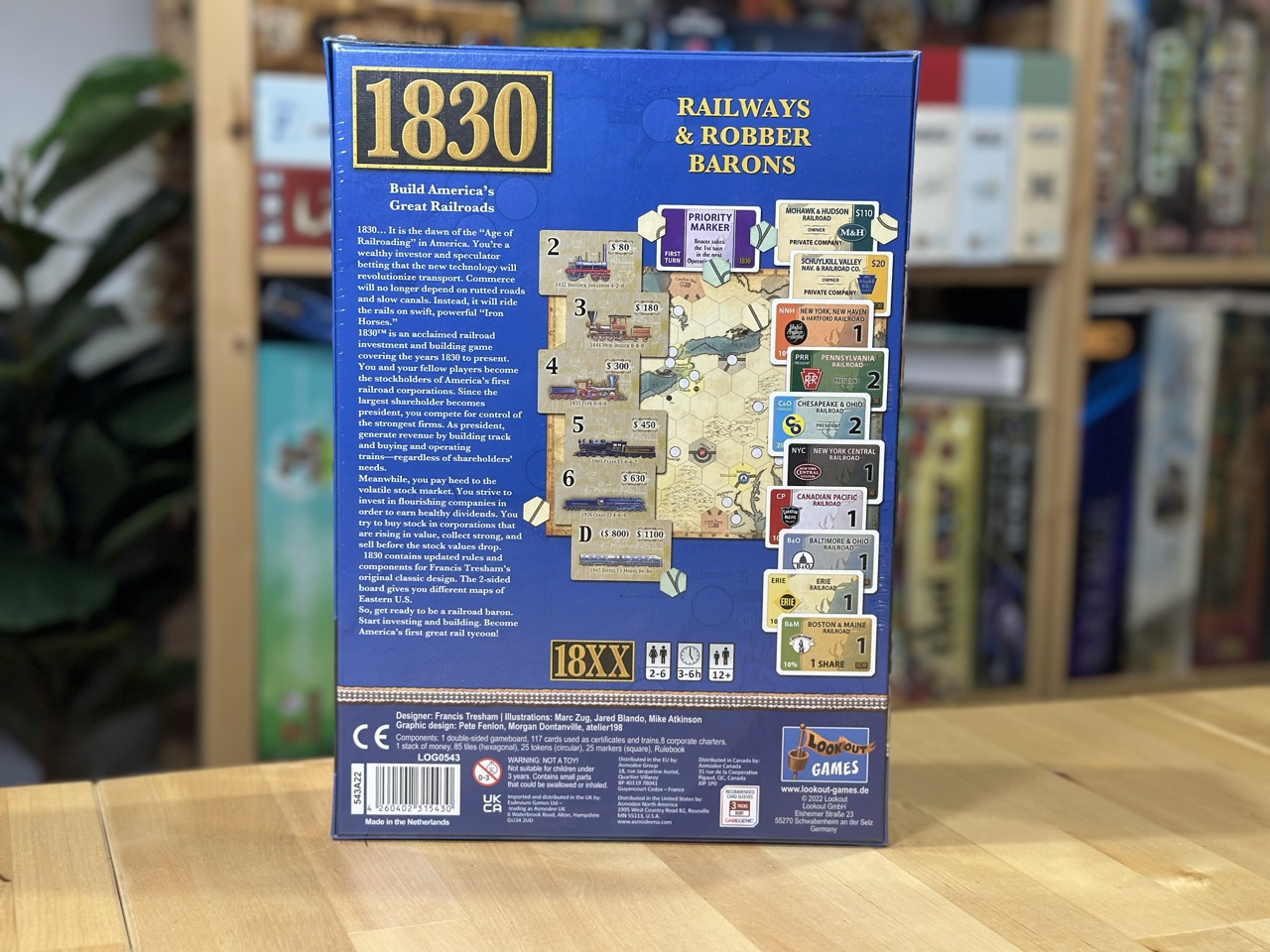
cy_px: 476
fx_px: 1761
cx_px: 635
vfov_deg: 30.3
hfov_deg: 39.7
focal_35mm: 48
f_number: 1.78
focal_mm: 6.86
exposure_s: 1/50
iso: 160
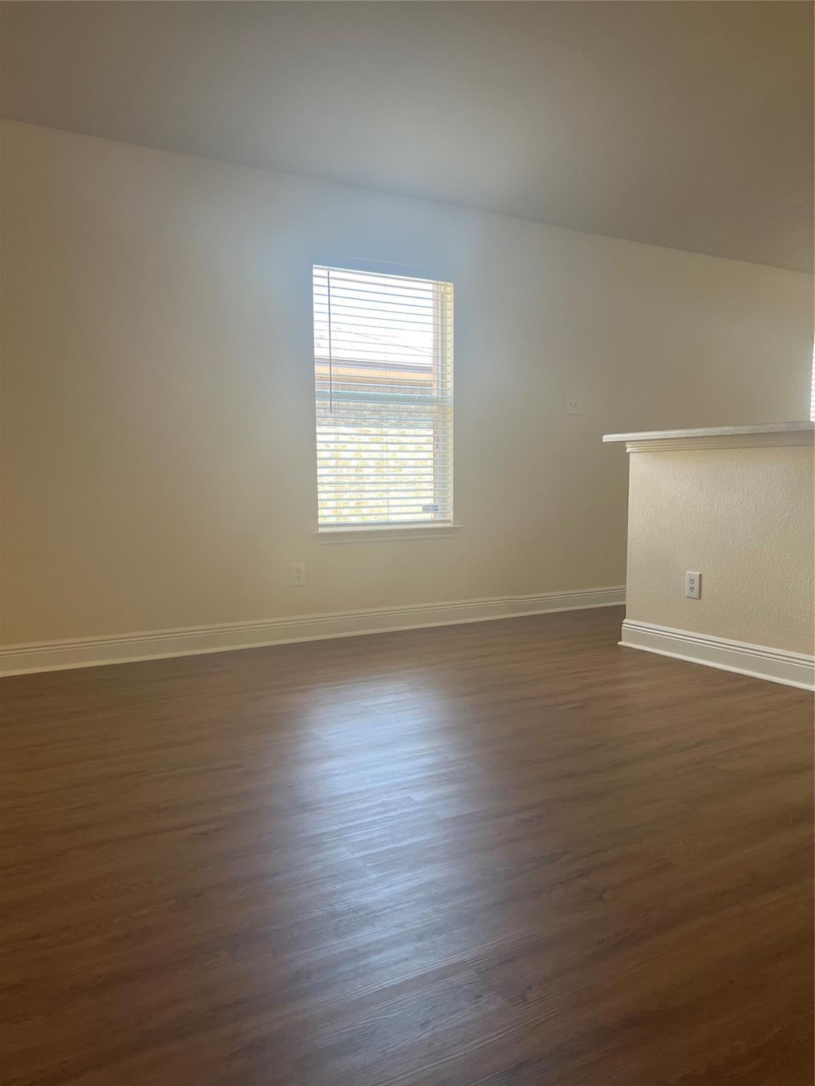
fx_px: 816
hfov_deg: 53.1
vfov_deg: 67.3
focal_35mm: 26
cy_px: 543
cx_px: 408
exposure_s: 1/120
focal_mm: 5.7
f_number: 1.5
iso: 80
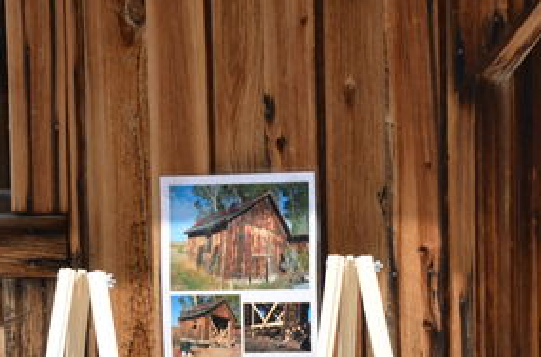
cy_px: 345
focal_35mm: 247
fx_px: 3701
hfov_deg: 8.3
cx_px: 483
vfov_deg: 5.5
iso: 110
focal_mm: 75
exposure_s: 1/250
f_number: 8
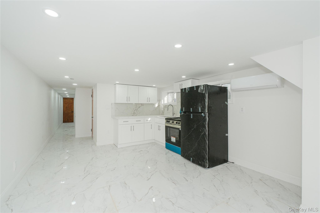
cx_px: 160
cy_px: 106
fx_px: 133
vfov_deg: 77.3
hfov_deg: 100.4
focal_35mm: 15
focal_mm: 10
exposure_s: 1/80
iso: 400
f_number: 8
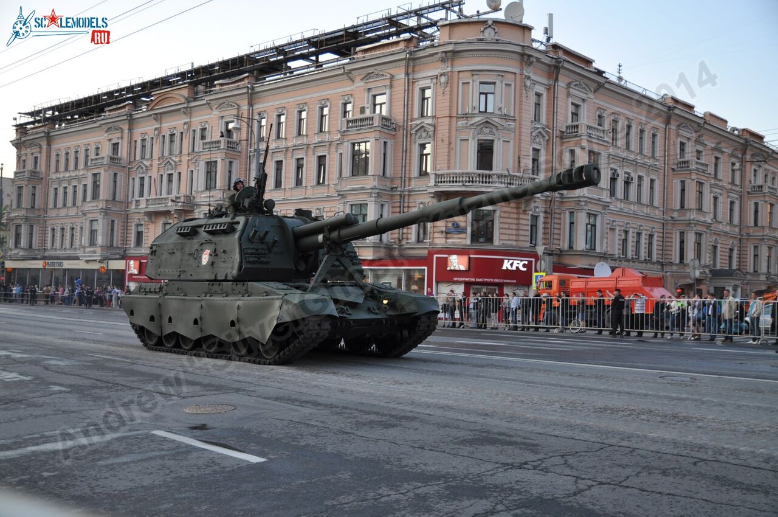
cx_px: 389
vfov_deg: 35.4
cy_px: 258
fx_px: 809
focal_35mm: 38
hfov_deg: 51.3
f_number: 2.8
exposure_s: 1/160
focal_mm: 25
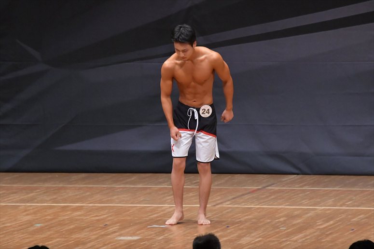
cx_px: 187
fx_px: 2959
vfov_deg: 4.8
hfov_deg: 7.2
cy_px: 124
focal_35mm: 285
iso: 6400
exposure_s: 1/400
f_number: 5.6
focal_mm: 190
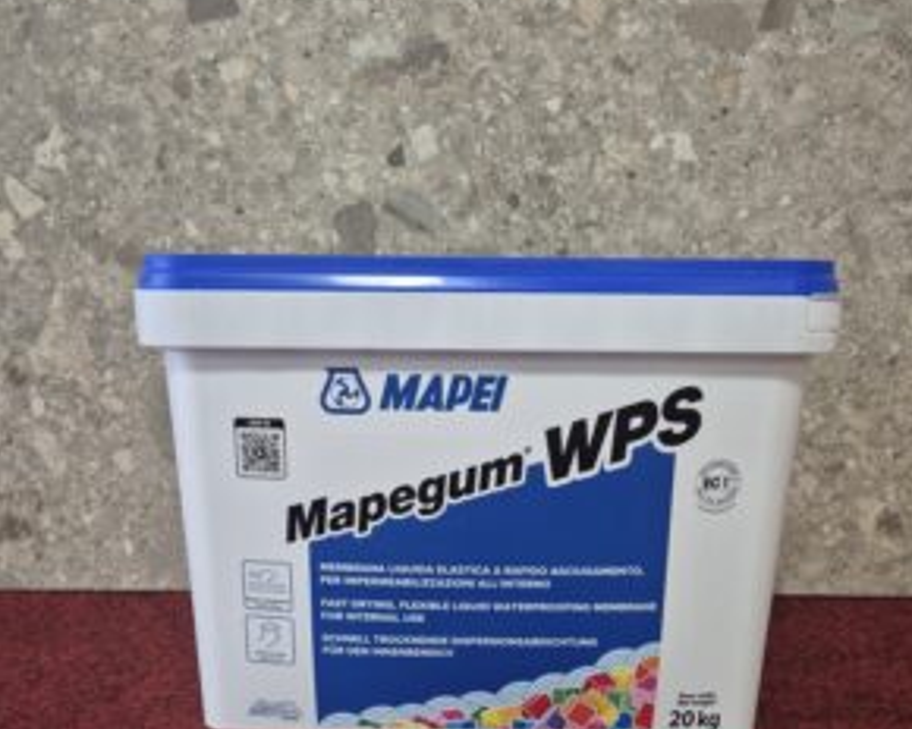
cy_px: 481
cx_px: 465
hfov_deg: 57.2
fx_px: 837
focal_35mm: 31
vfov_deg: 46.4
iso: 320
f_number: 1.8
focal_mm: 5.4
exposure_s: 1/100
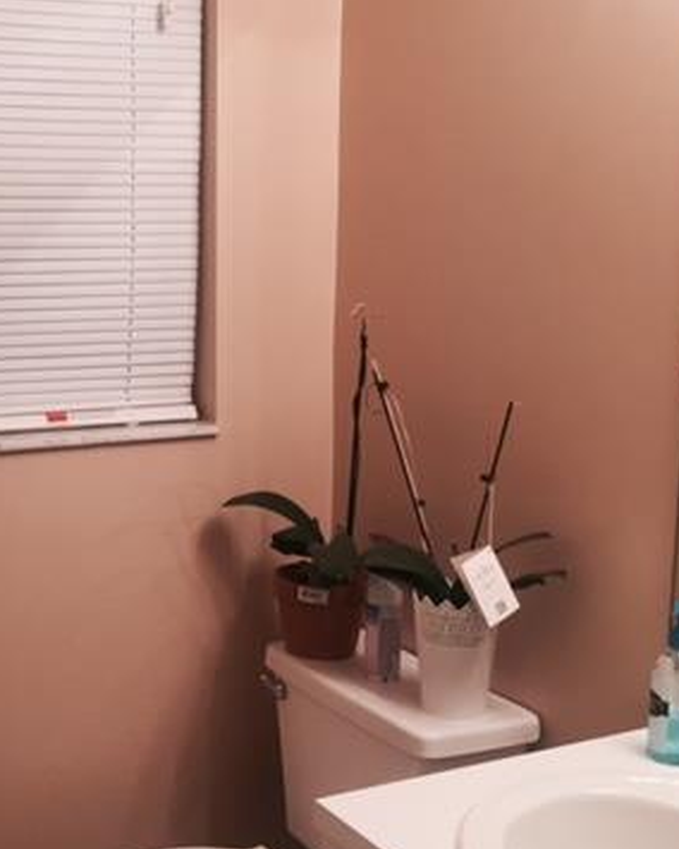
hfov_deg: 29.0
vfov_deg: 36.6
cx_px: 139
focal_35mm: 51
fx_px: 1281
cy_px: 478
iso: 80
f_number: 2.2
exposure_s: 1/30
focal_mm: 4.15
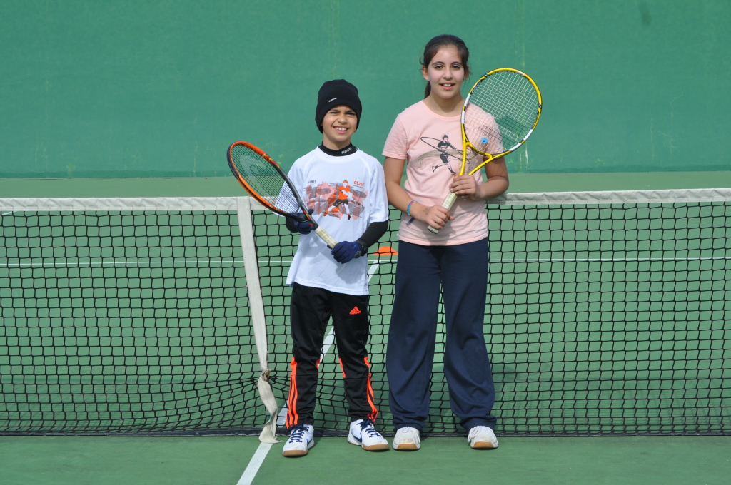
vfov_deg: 16.5
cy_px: 242
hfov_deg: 24.6
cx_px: 366
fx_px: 1673
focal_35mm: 82
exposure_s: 1/400
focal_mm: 55
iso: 200
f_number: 10
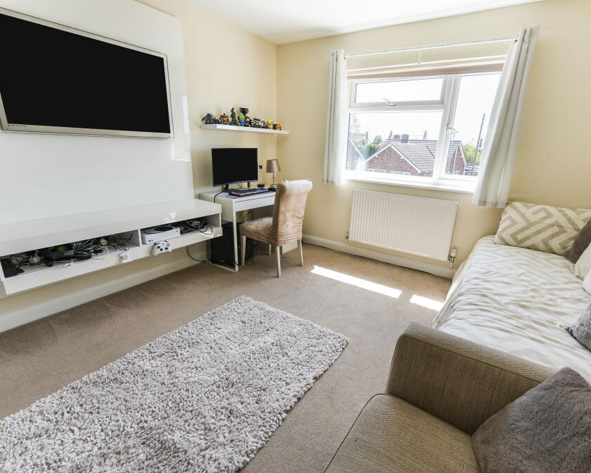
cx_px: 315
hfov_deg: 89.5
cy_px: 238
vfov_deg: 77.0
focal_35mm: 17
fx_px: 297
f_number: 4
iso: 160
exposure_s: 1/160
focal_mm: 10
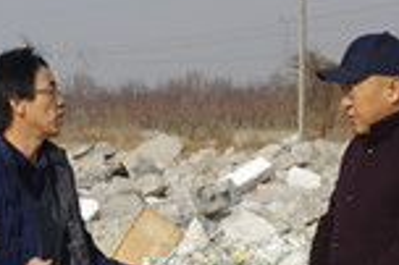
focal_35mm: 146
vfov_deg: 9.3
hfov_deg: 13.9
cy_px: 273
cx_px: 34
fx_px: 1616
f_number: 7.1
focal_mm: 25
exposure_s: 1/1000
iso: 400
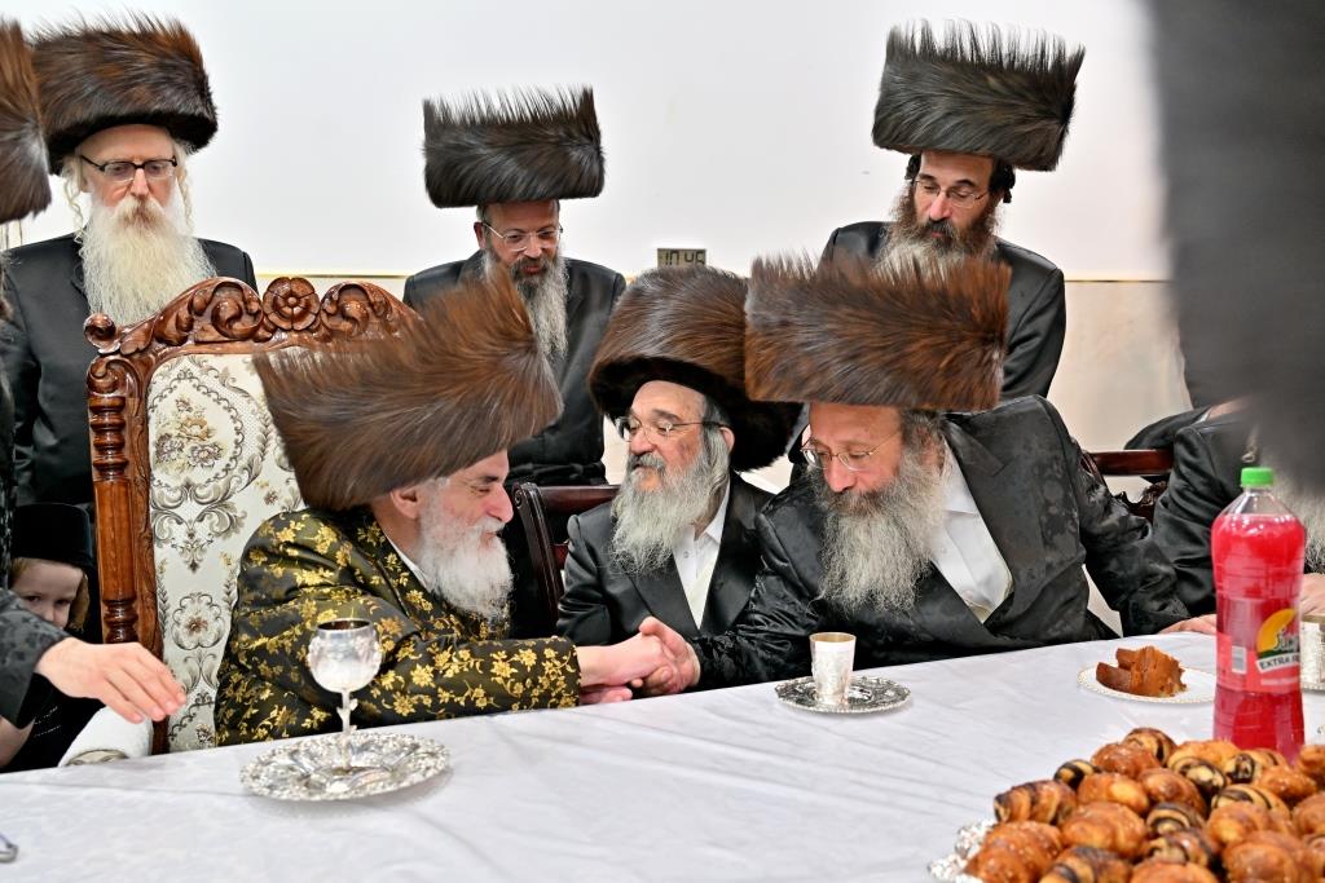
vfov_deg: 39.4
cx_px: 662
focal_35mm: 34
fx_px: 1233
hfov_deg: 56.5
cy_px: 442
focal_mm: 33.5
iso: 640
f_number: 4
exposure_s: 1/200
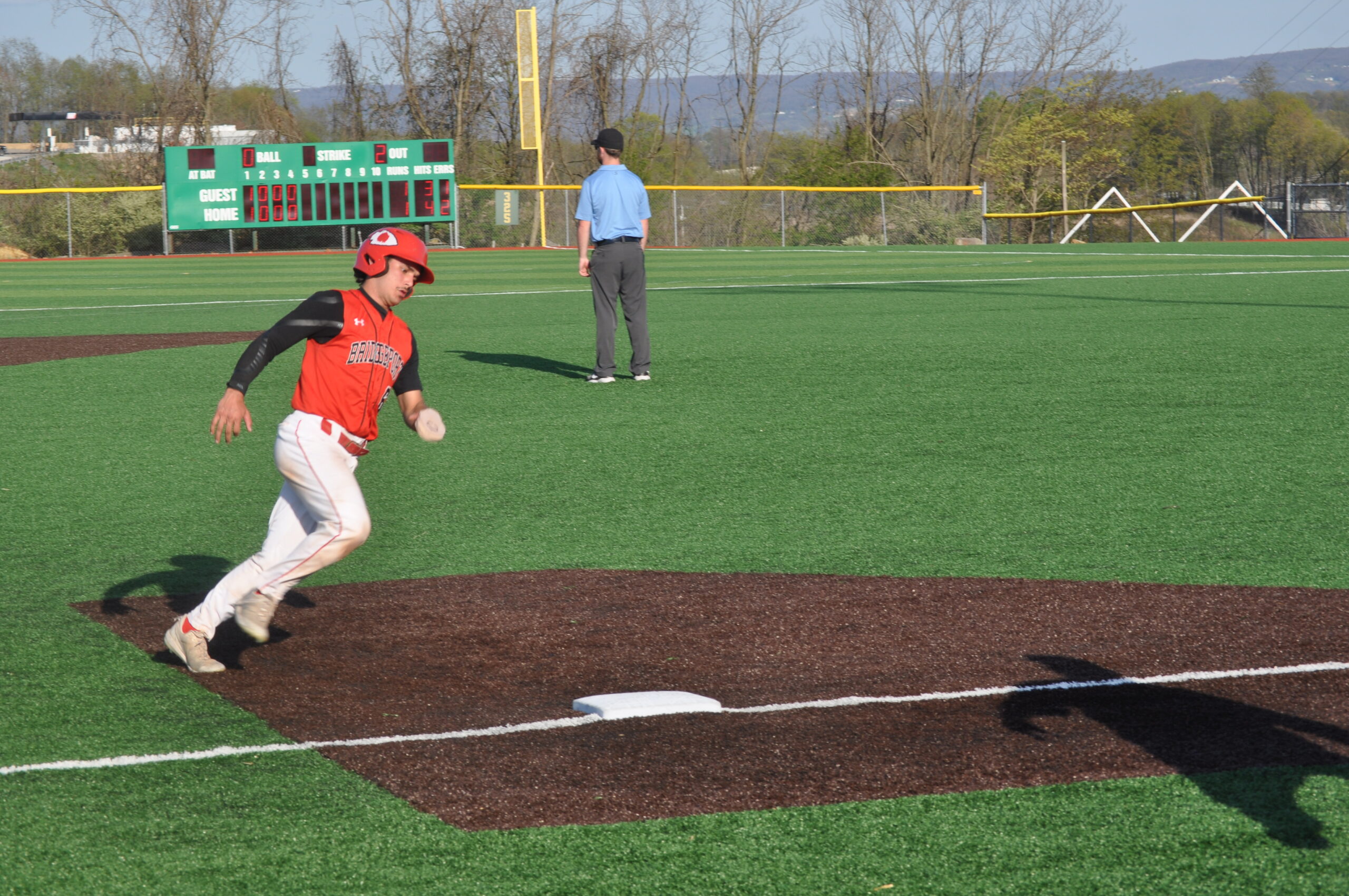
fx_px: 4210
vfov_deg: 12.1
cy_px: 448
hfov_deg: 18.2
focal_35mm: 112
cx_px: 674
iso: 200
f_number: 9
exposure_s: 1/400
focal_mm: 75
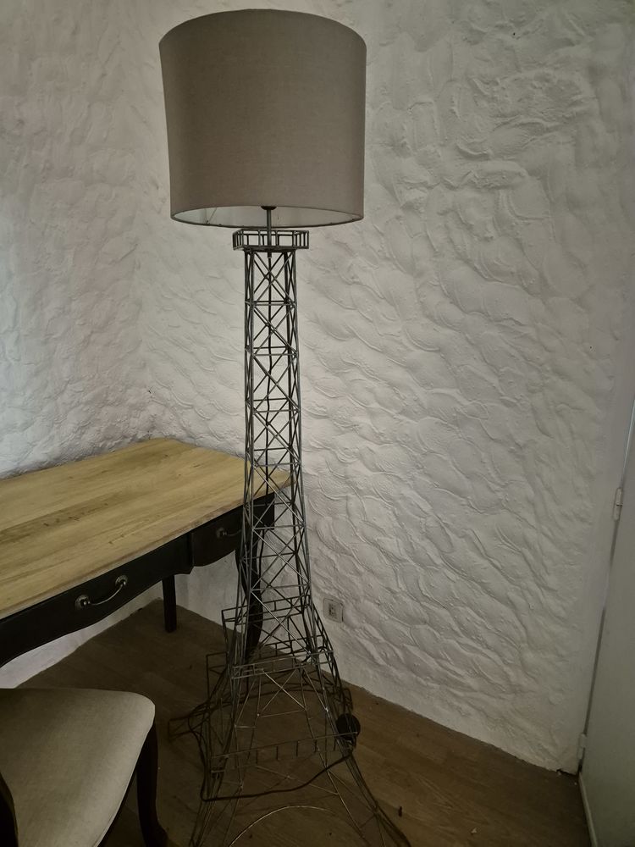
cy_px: 424
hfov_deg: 58.9
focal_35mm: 23
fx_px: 563
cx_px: 318
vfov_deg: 73.9
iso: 2000
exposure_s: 1/100
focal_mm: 5.4
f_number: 1.8
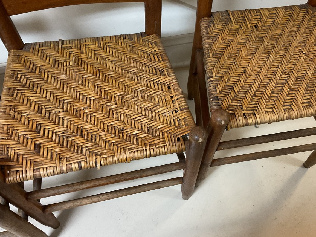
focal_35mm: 38
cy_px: 113
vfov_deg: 37.7
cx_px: 199
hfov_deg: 48.5
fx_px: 347
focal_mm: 3
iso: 250
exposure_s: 1/60
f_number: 1.8
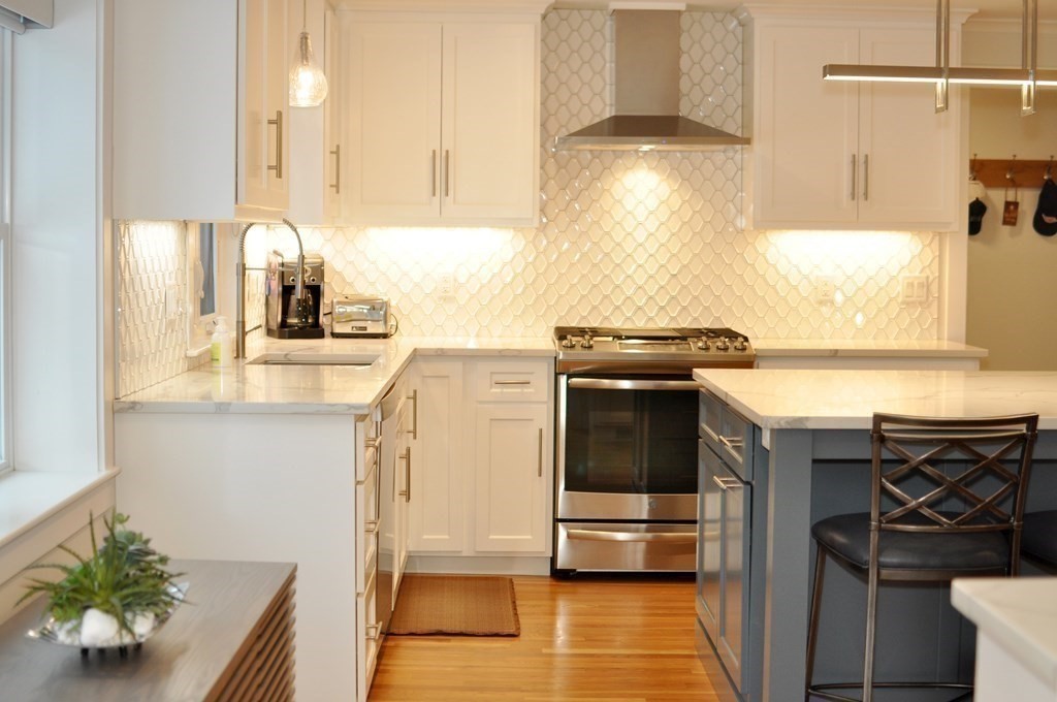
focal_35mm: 52
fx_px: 1539
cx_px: 528
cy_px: 351
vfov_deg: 25.7
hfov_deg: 37.9
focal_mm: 35
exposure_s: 1/160
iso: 400
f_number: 2.5
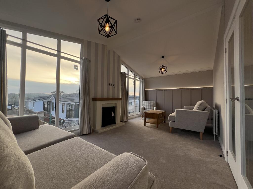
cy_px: 94
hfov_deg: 106.2
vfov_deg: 89.9
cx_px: 126
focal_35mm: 13
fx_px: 95
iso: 32
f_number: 1.8
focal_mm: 1.57
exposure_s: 1/332
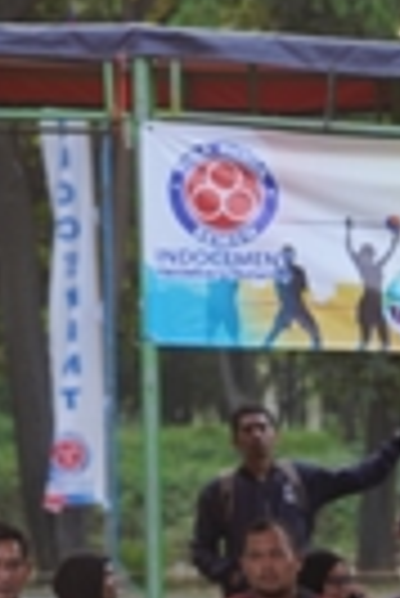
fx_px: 2460
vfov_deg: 13.6
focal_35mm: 148
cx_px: 903
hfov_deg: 8.6
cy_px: 645
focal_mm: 44
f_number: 4
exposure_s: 1/160
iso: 200
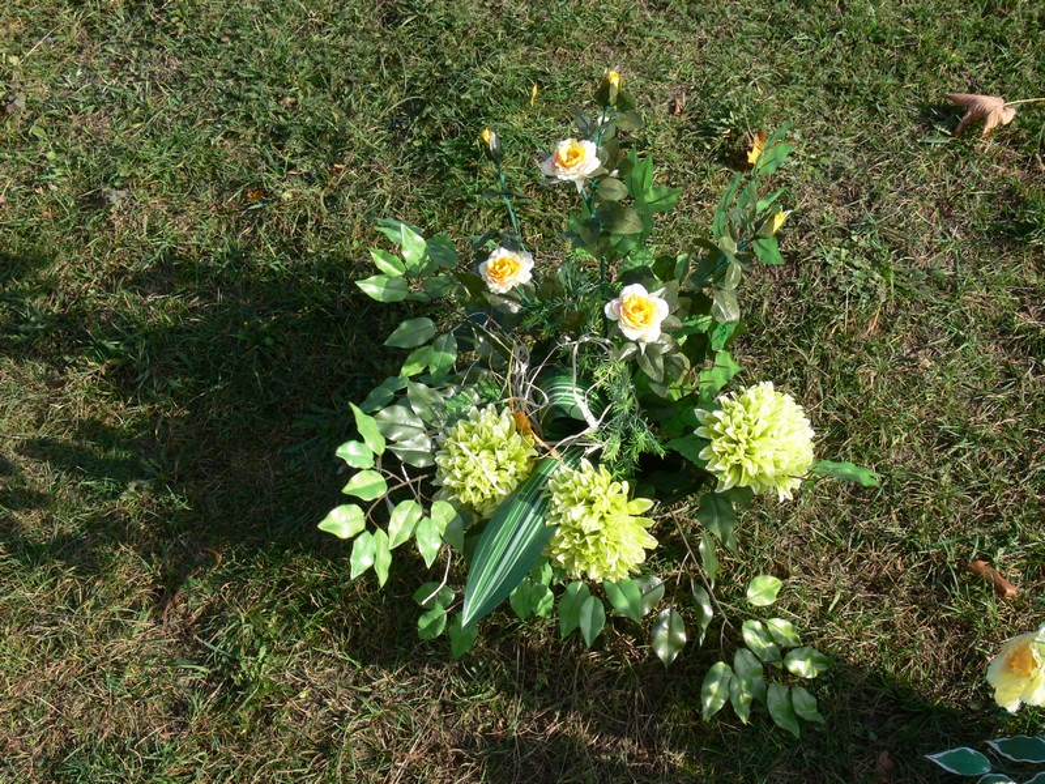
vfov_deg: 30.9
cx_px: 522
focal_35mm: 47
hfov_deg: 40.4
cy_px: 392
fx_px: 1419
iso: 80
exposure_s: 1/160
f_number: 5.6
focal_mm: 10
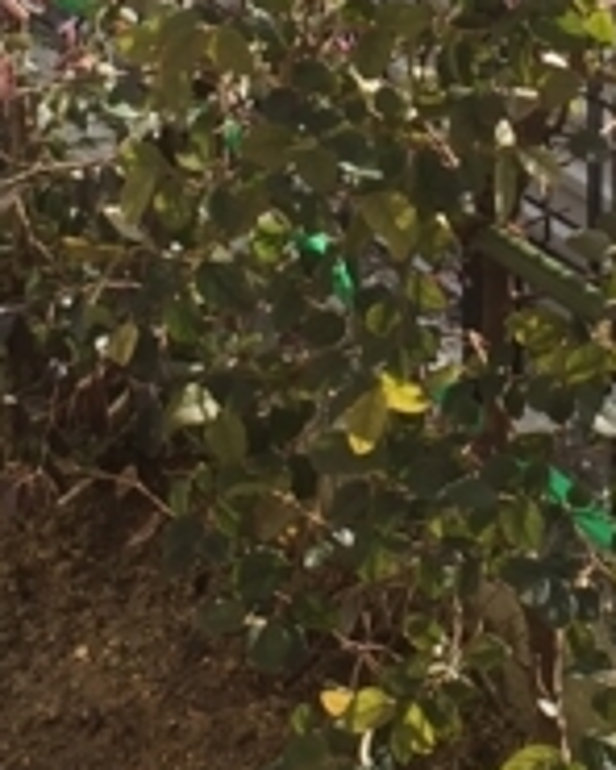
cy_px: -25
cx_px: 466
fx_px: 3578
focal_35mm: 157
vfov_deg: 12.1
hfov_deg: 9.8
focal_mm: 4.15
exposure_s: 1/775
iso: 32
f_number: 2.2
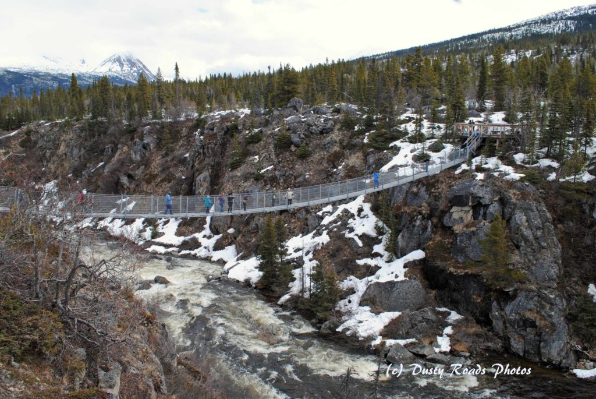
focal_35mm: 30
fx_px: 497
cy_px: 200
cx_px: 298
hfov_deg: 61.9
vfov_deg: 43.7
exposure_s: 1/320
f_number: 10
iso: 200
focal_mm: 20
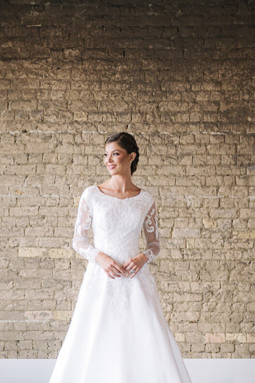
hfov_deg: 18.7
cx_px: 120
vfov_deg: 27.5
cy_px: 259
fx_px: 776
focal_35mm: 73
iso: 2000
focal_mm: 48
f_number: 2.8
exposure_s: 1/500
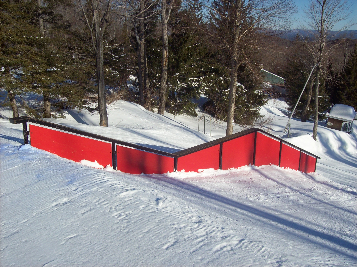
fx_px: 371
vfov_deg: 39.6
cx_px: 178
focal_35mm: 36
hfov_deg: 51.4
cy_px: 134
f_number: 4.8
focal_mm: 6
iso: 80
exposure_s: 1/828
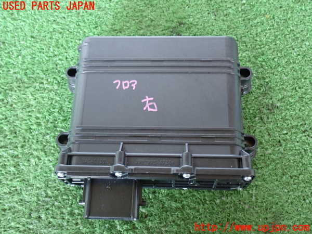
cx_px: 156
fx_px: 370
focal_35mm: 41
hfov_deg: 45.8
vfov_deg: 35.1
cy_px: 117
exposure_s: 1/20
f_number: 2.8
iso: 800
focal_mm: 7.31
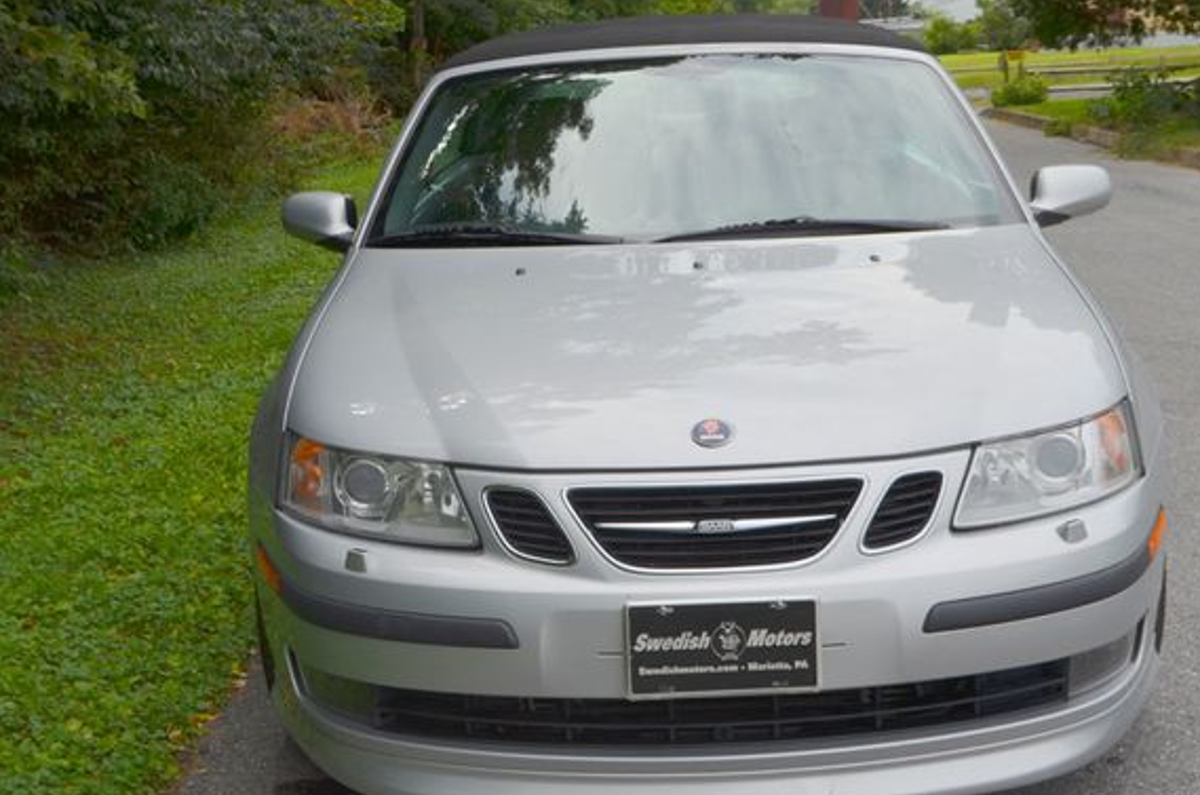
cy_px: 445
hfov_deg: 36.9
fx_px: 1796
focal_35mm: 54
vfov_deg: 24.9
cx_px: 671
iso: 125
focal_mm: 32
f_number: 8
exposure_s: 1/250
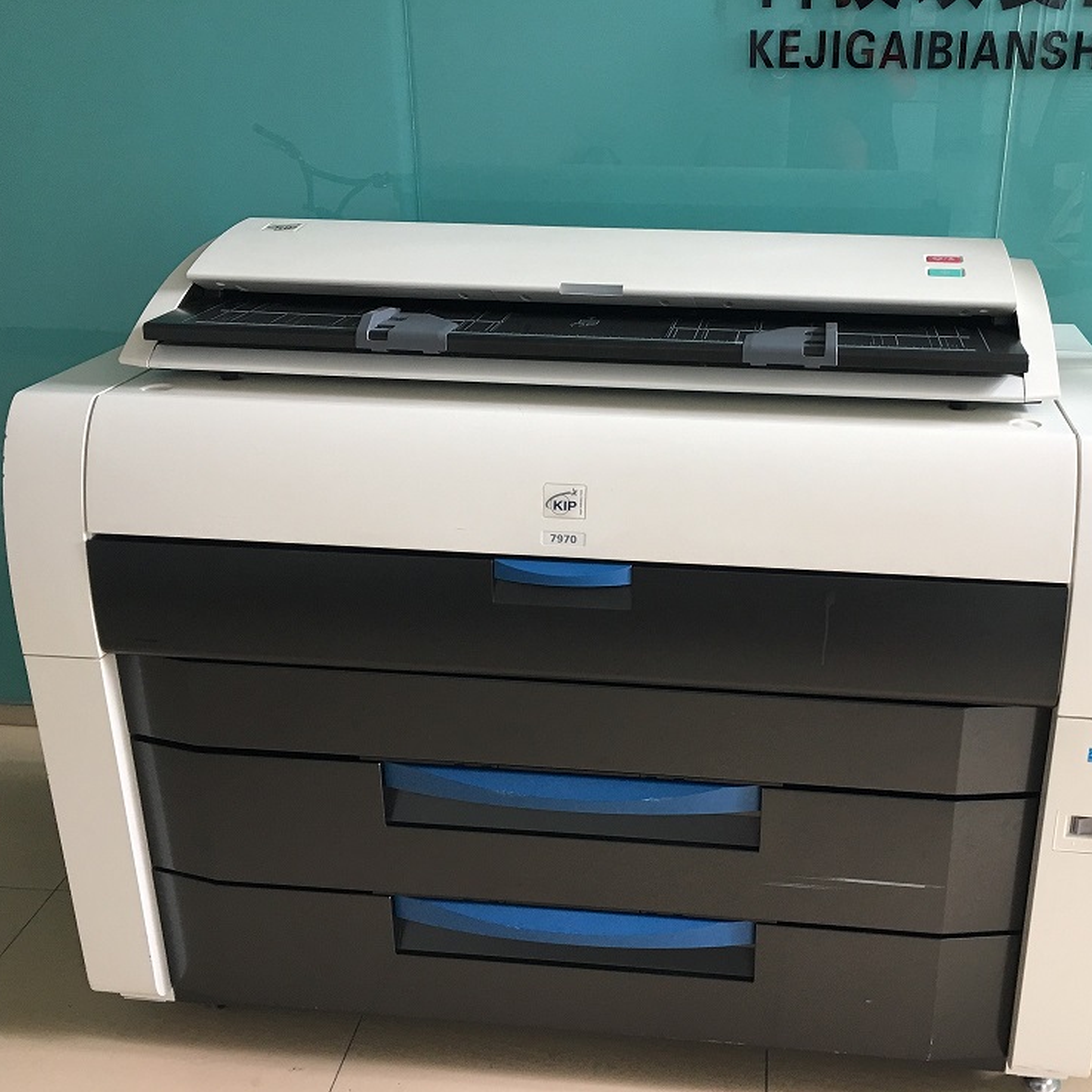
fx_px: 1249
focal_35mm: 35
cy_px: 553
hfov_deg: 46.8
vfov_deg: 47.2
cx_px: 682
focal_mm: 4.15
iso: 50
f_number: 2.2
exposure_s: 1/33
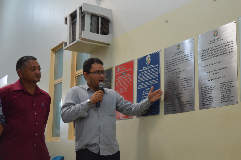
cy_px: 119
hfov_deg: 37.2
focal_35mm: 53
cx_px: 163
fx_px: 353
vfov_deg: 25.3
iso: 400
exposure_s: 1/30
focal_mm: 21
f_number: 3.8
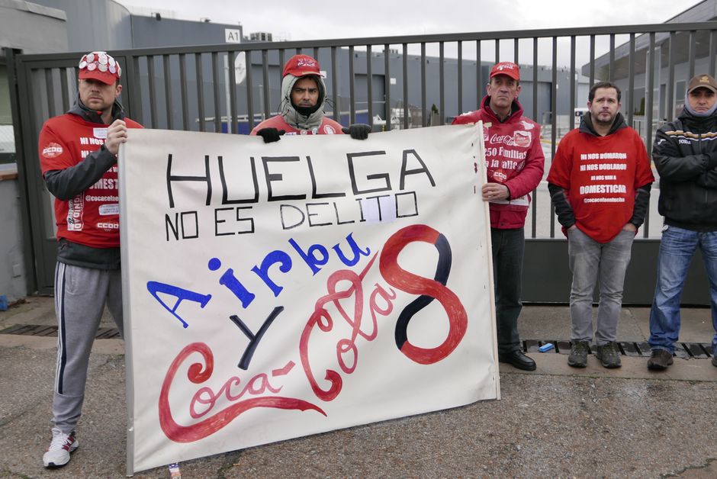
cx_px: 358
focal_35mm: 40
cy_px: 240
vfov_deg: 33.4
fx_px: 797
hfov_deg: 48.4
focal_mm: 17.9
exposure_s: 1/500
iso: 200
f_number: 2.5
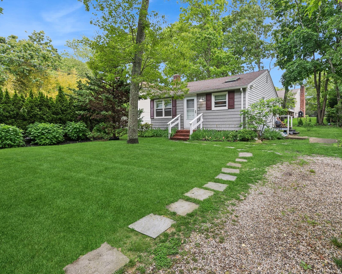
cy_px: 132
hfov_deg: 83.1
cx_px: 184
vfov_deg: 70.8
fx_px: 192
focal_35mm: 19
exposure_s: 1/50
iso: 250
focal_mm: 16
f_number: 10
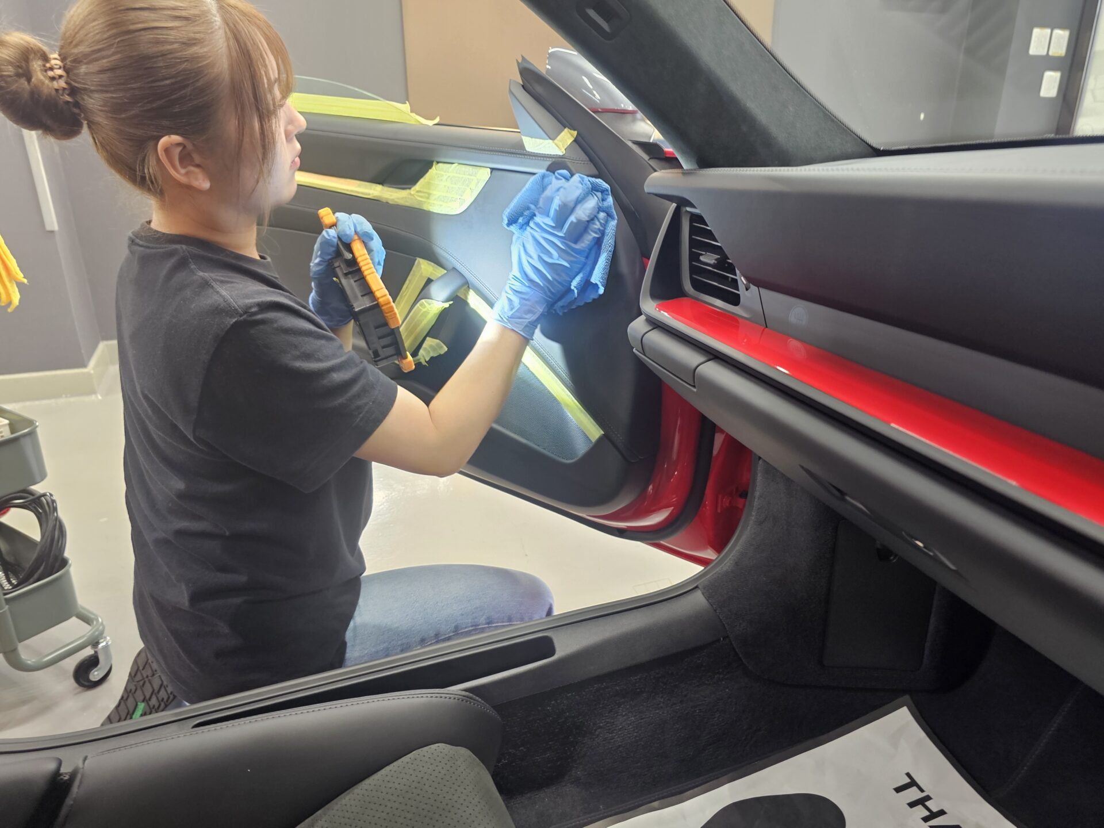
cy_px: 414
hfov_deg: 73.9
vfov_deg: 58.9
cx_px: 552
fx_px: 734
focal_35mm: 23
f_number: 1.7
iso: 250
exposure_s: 1/66
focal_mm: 6.3
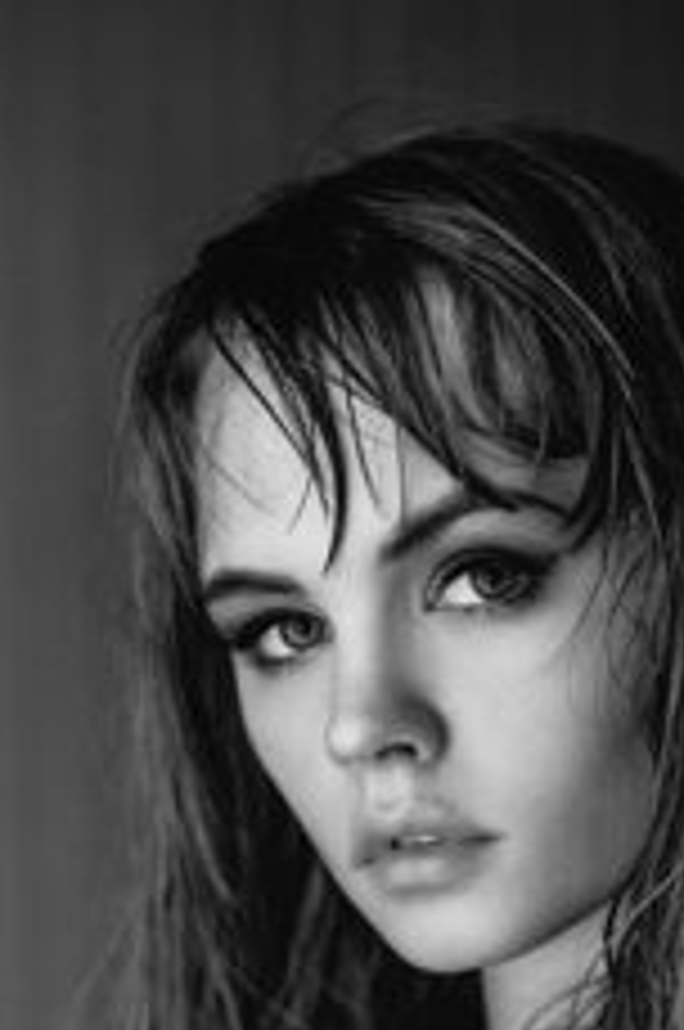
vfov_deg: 24.6
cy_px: 1129
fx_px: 2201
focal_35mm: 77
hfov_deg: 17.6
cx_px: 425
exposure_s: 1/100
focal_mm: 35
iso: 400
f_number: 2.5
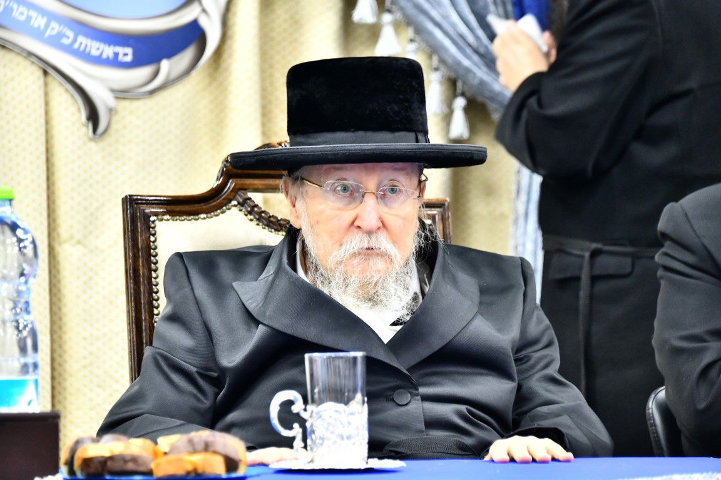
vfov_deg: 7.2
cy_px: 240
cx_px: 360
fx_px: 3805
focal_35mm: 190
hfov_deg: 10.8
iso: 4000
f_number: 5.6
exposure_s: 1/60
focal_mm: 190
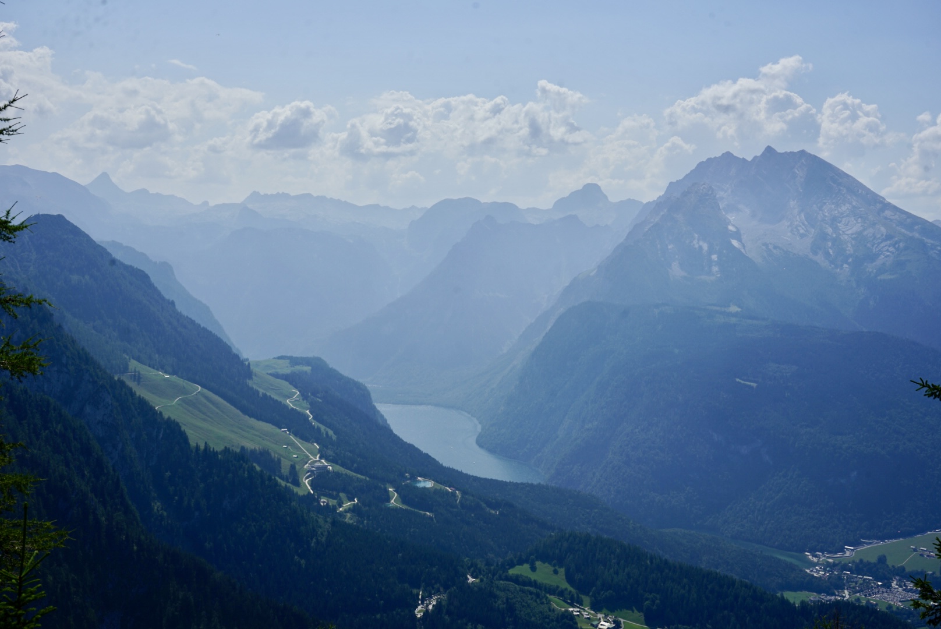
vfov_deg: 29.9
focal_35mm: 45
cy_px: 314
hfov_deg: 43.6
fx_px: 1177
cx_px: 470
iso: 100
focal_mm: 45
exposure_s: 1/400
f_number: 11
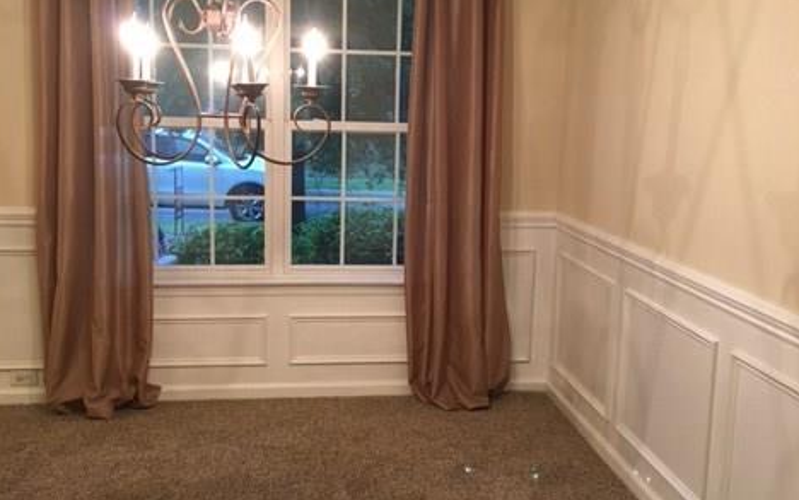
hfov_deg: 47.2
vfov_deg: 30.6
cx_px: 393
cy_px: 259
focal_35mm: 42
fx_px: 915
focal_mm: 4.15
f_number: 2.2
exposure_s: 1/30
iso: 125
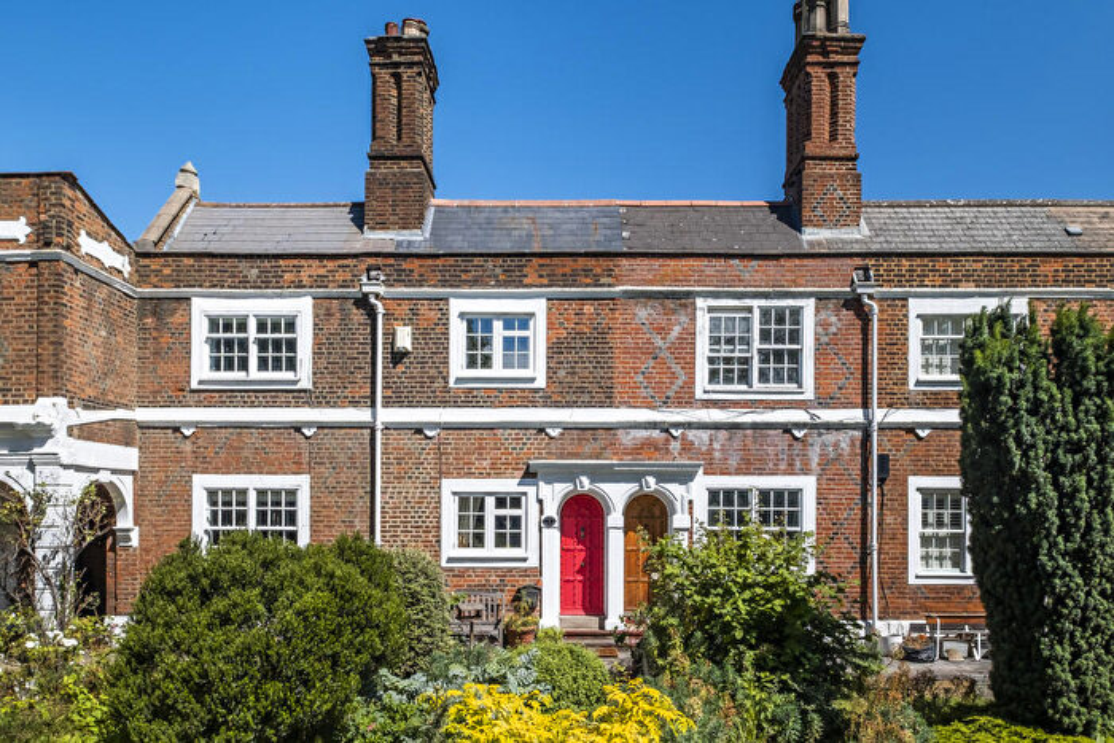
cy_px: 372
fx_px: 464
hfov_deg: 100.4
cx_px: 557
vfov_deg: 77.4
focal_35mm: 15
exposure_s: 1/640
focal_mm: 10
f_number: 8
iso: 200
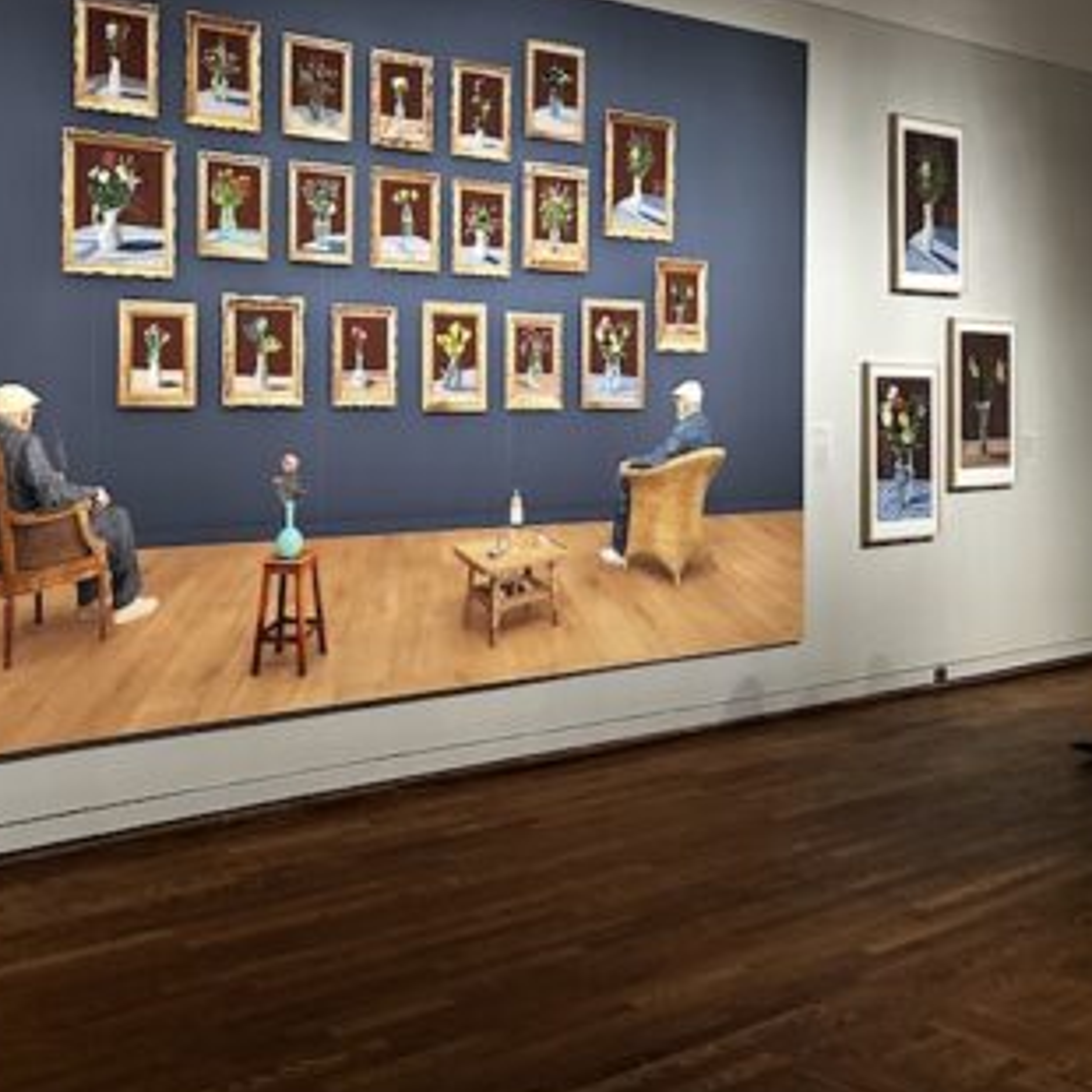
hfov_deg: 38.7
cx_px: 159
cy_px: 380
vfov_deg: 40.5
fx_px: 1463
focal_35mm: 41
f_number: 1.78
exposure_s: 1/60
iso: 400
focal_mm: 6.86
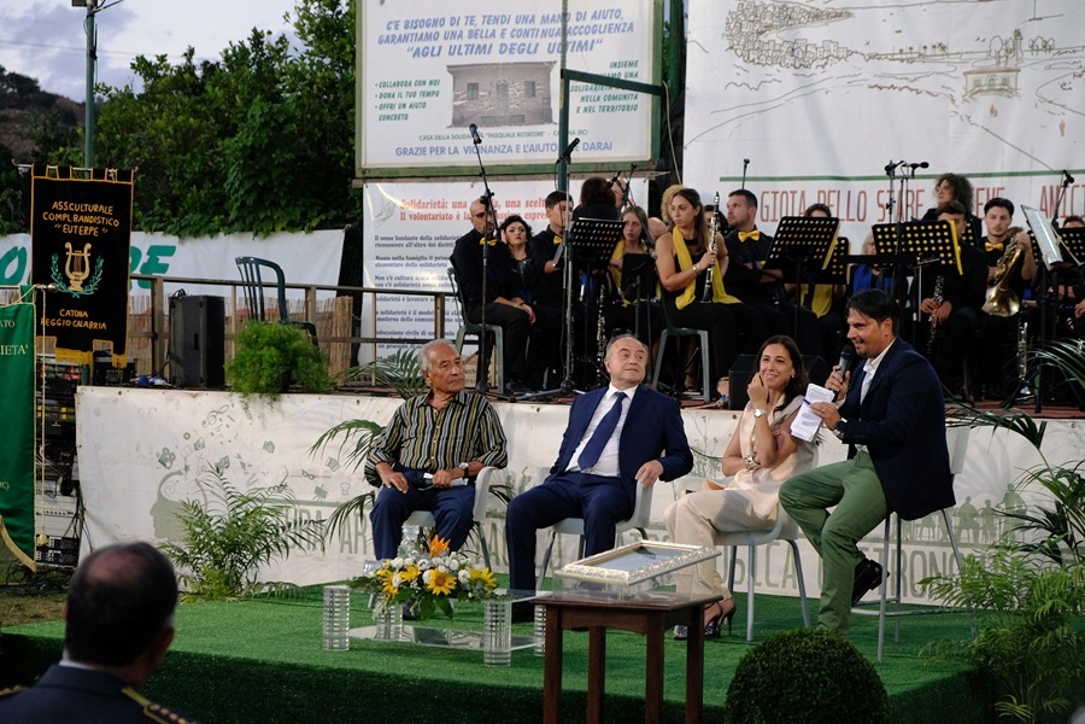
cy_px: 362
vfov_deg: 18.7
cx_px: 542
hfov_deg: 27.7
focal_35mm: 73
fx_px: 2200
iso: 800
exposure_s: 1/125
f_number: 4
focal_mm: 48.4
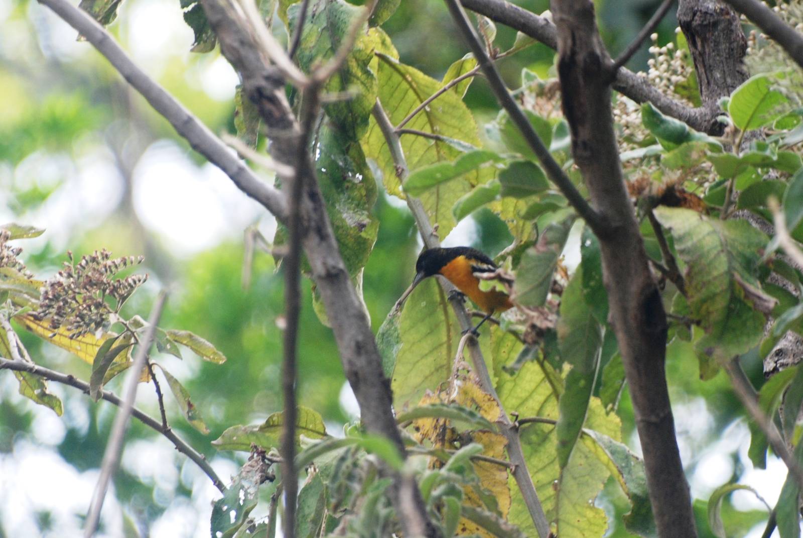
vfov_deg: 3.1
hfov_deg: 4.6
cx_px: 402
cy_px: 269
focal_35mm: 450
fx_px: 10049
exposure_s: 1/200
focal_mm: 300
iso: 400
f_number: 5.6
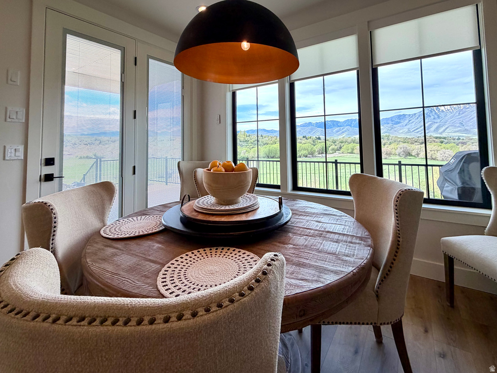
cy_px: 186
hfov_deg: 102.1
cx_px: 248
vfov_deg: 85.7
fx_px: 201
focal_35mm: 14
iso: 50
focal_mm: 2.22
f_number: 2.2
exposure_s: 1/234
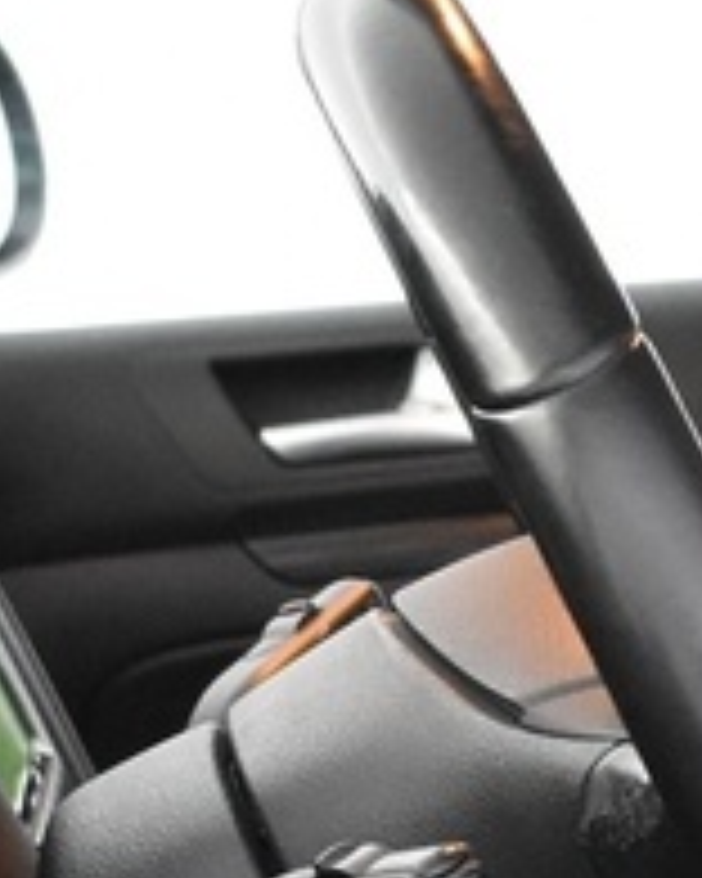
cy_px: 1193
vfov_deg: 9.0
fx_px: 5454
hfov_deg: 7.3
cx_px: 832
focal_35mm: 210
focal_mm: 18
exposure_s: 1/30
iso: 2500
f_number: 3.5
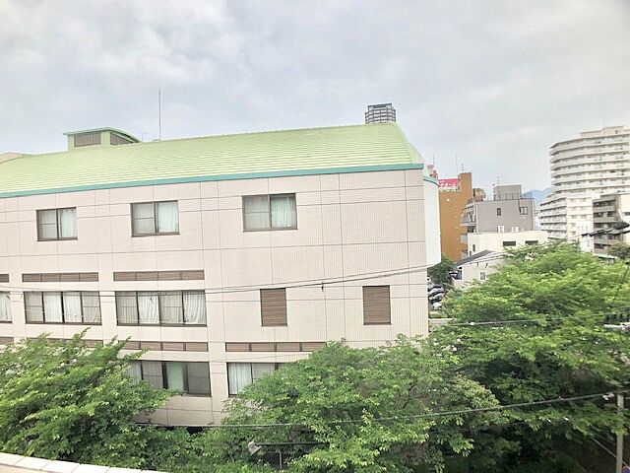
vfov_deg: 49.7
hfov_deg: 63.4
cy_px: 236
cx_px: 315
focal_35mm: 28
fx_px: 510
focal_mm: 3.99
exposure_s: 1/889
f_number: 1.8
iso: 20
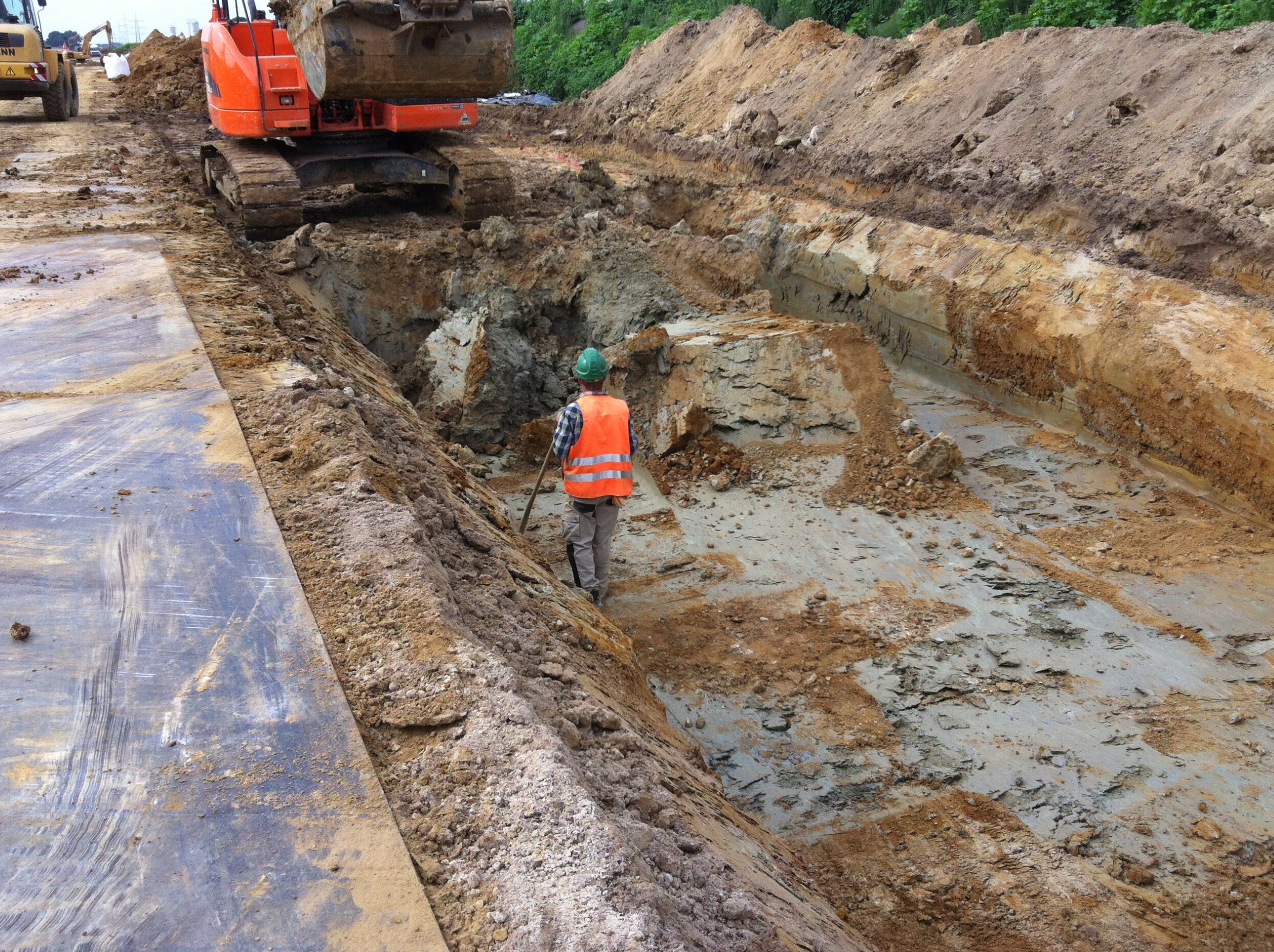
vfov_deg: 39.6
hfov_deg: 51.4
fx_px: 1323
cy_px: 466
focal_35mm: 36
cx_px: 627
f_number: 2.8
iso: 80
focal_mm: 3.85
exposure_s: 1/862
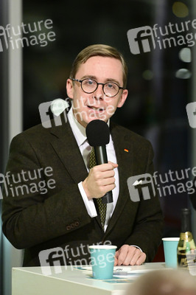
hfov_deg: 6.9
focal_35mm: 200
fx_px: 1636
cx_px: 98
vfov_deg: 10.3
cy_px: 148
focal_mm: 200
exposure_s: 1/320
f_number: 3.2
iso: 5000
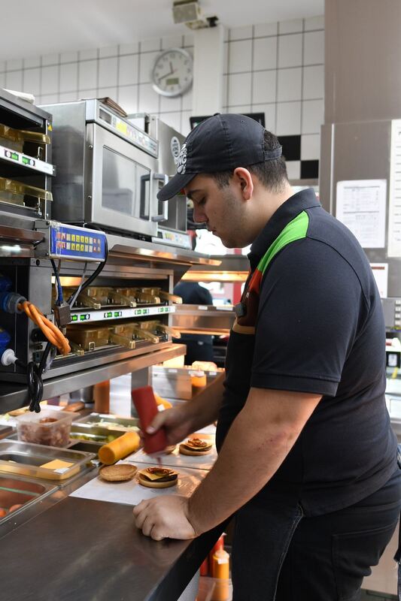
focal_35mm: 30
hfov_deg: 43.6
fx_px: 501
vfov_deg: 61.9
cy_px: 300
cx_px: 200
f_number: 2.5
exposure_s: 1/50
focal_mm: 20
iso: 400
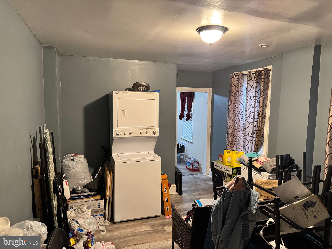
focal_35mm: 24
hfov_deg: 71.6
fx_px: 230
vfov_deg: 56.8
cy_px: 124
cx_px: 166
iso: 640
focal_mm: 6.76
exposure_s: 1/60
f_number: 1.78
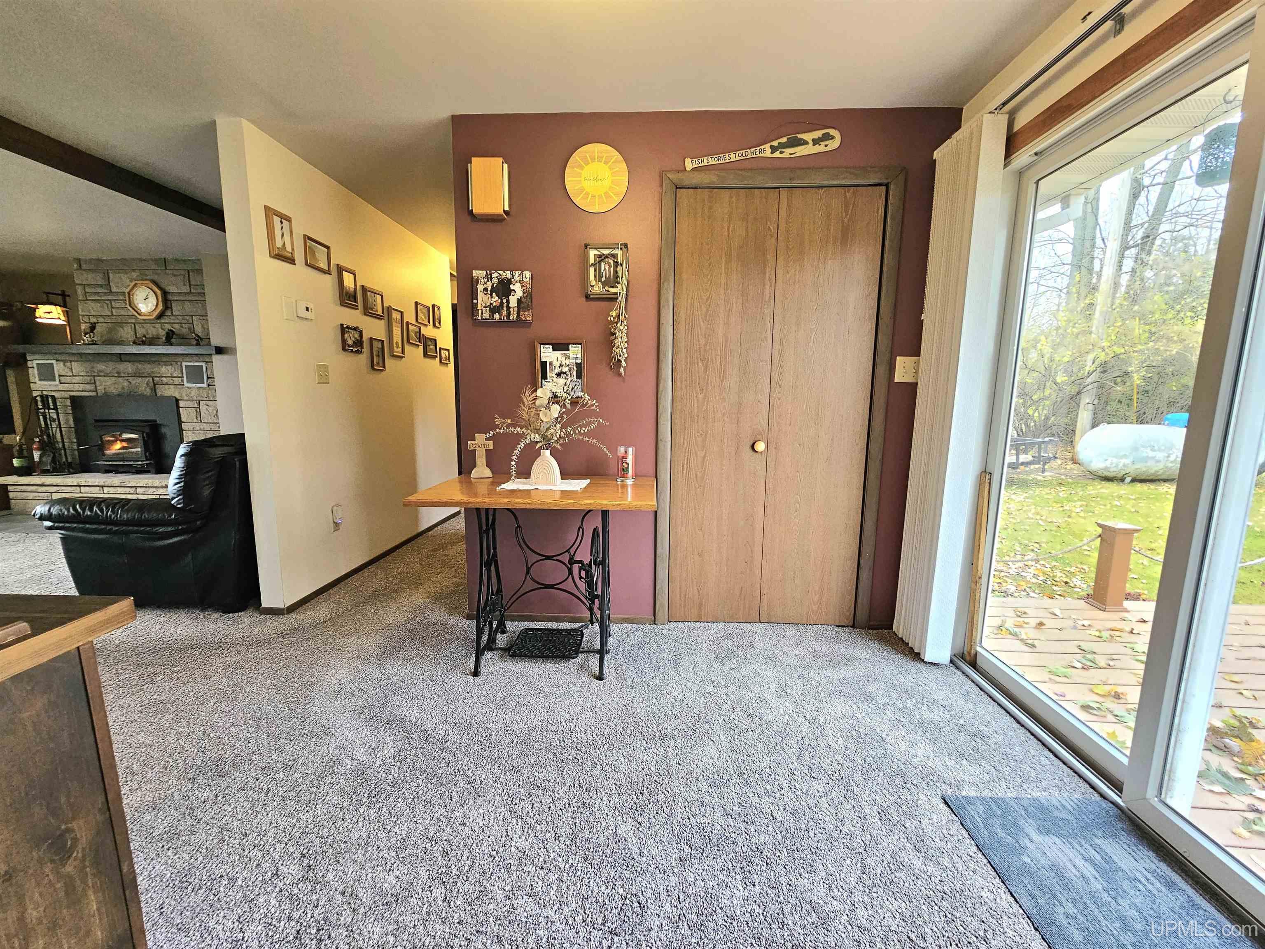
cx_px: 632
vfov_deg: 89.9
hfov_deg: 106.2
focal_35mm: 13
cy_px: 474
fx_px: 475
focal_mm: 2.2
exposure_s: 1/60.2
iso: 160
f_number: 2.2
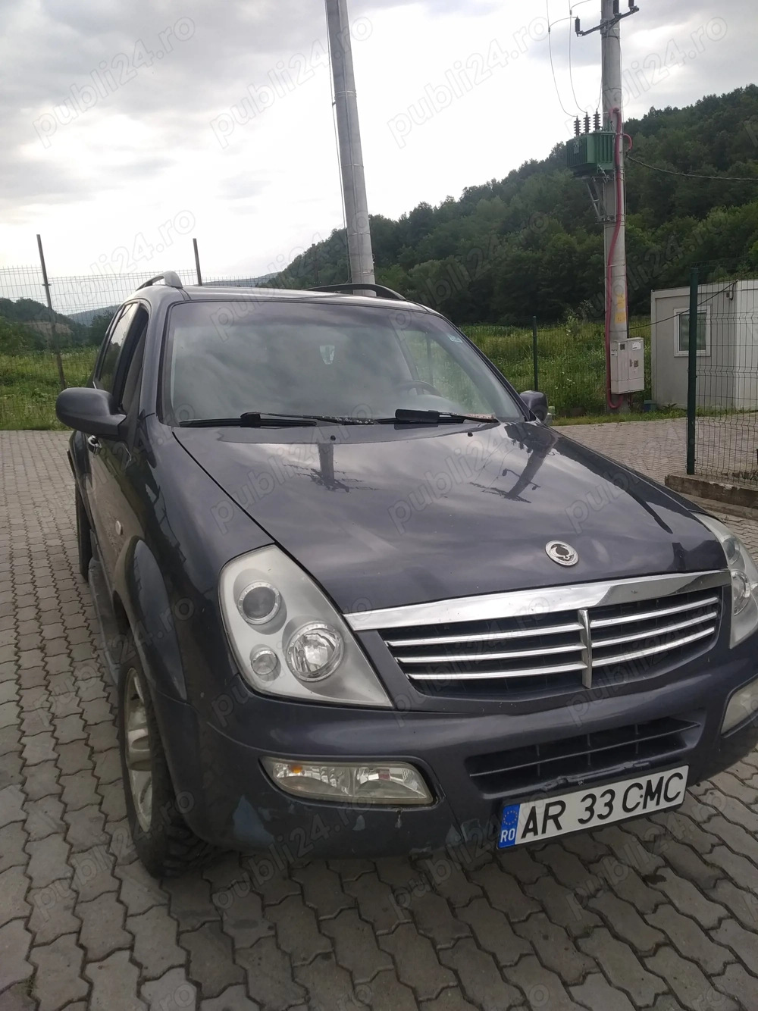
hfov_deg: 53.0
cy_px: 506
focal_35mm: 26
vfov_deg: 67.3
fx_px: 759
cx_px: 379
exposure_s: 1/306
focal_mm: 3.82
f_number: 2.2
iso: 100
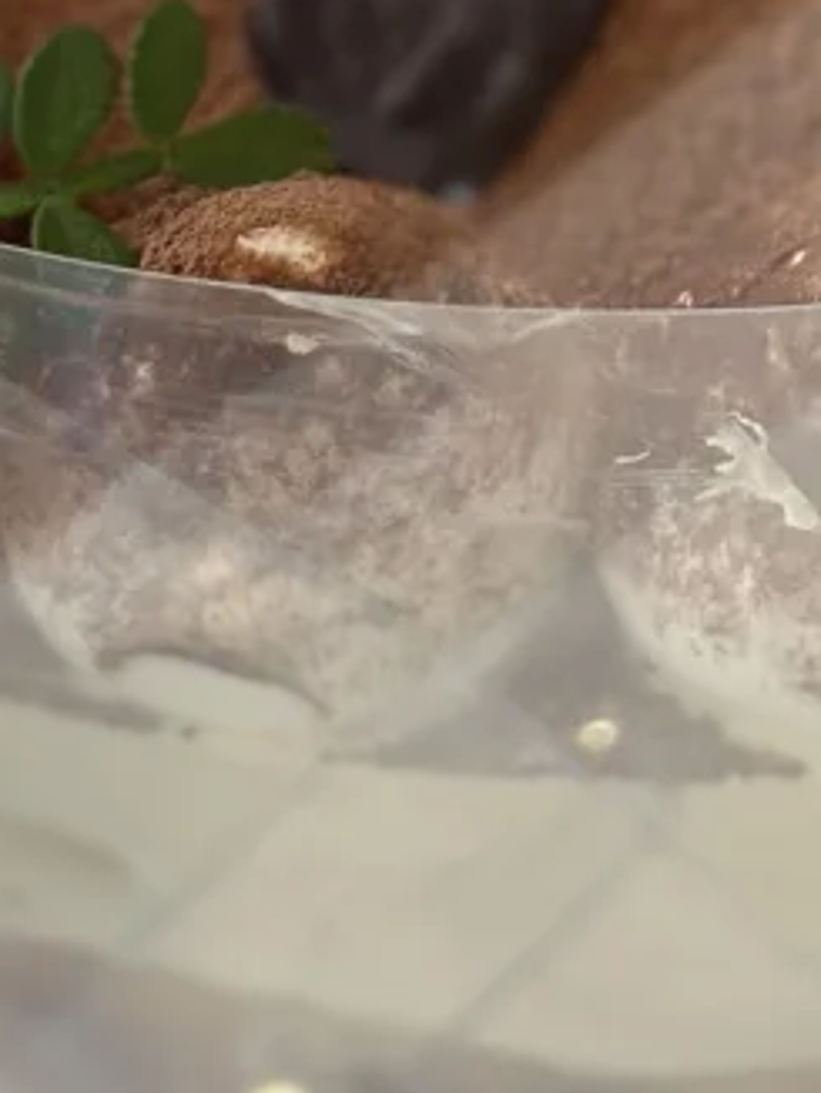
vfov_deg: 9.2
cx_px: 610
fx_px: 6695
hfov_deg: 7.0
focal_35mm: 212
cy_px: -302
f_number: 1.78
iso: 100
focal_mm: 6.86
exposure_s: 1/172
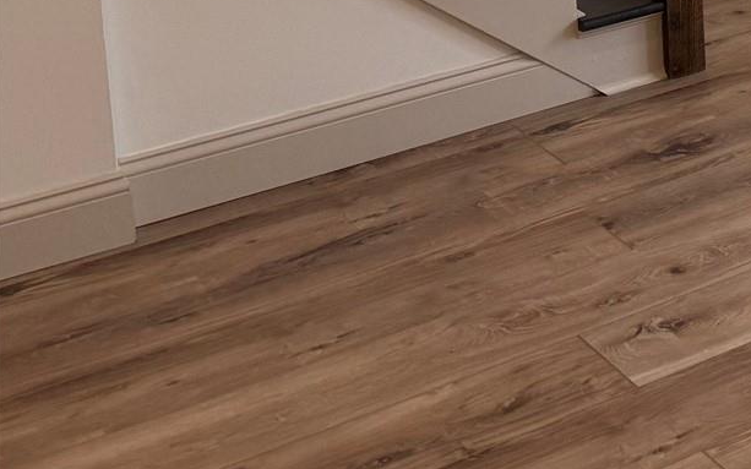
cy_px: -430
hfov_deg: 19.7
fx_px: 1740
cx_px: 1248
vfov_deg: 13.5
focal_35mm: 85
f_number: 1.78
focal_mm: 6.76
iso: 100
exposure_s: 1/154
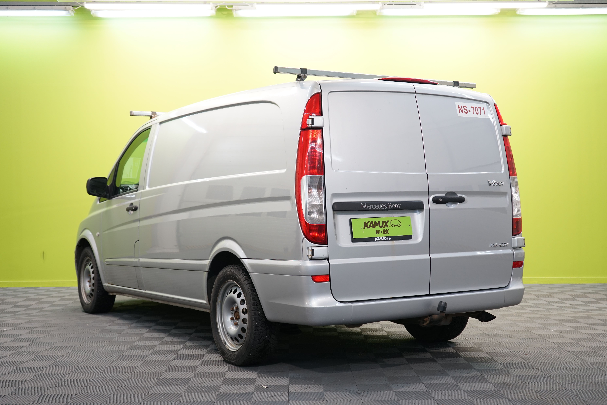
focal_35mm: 47
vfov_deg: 28.6
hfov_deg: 41.9
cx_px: 304
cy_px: 202
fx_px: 792
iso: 500
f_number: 4.5
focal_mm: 47
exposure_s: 1/30
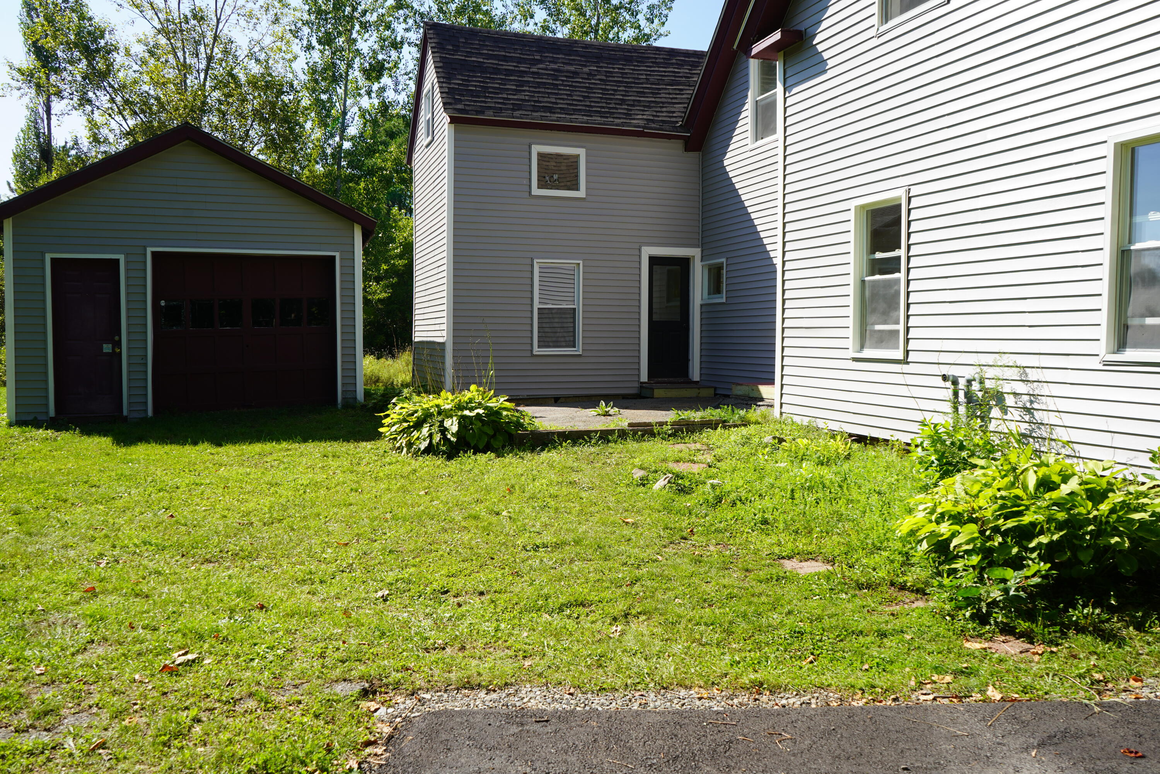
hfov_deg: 65.5
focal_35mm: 28
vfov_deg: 46.4
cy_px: 387
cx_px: 580
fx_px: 902
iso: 100
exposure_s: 1/125
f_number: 8
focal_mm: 28
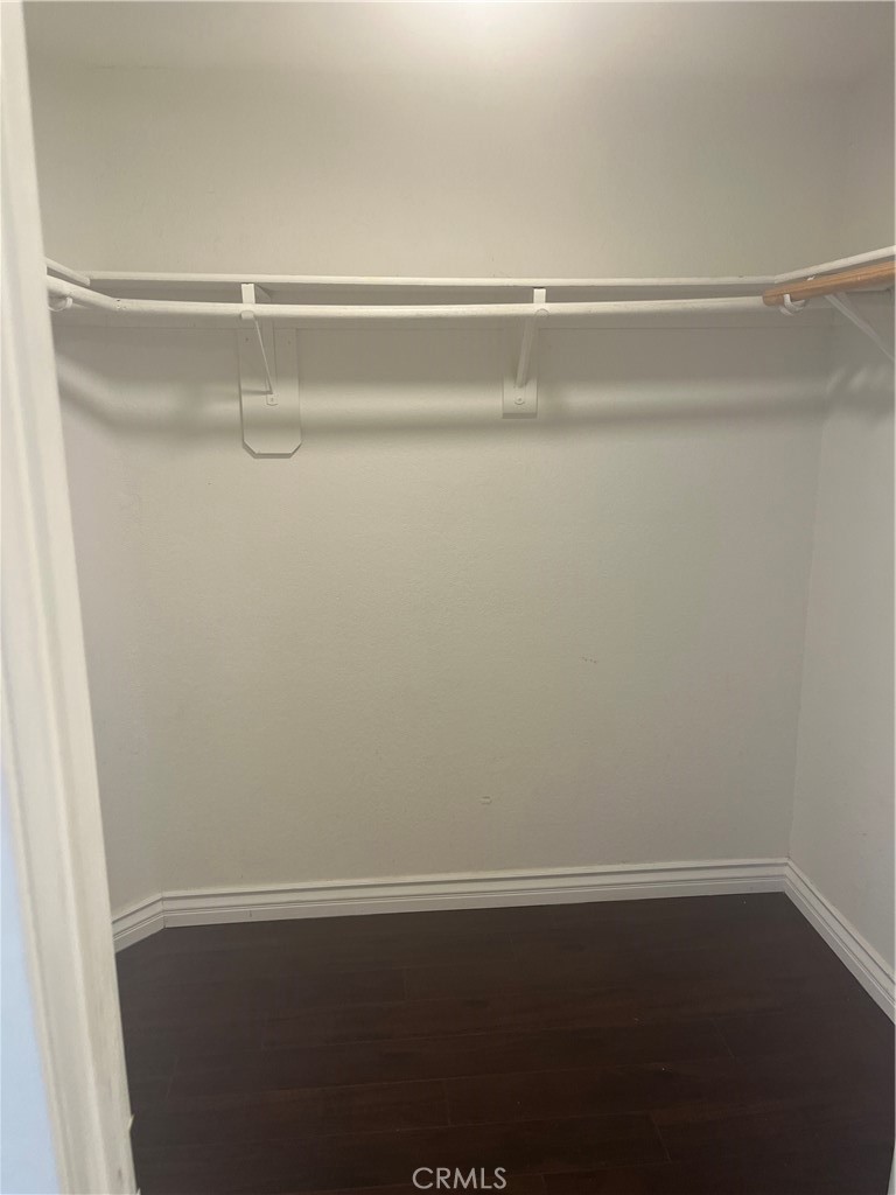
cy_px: 598
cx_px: 448
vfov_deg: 67.3
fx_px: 897
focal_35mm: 26
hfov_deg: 53.1
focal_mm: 5.1
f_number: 1.6
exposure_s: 1/60
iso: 80
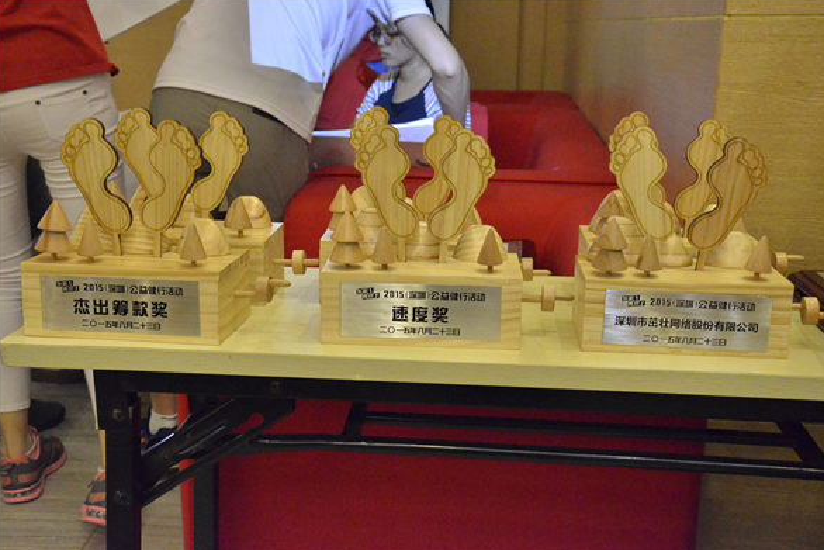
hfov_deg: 40.3
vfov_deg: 27.5
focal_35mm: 49
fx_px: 1122
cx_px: 416
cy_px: 275
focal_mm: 32
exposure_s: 1/100
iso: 5600
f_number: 6.3
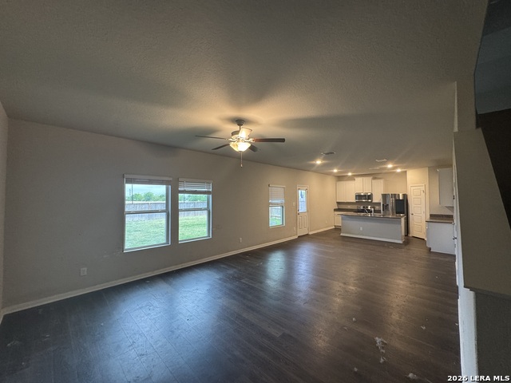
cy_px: 192
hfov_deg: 102.1
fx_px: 207
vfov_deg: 85.7
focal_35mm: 14
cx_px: 256
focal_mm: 2.22
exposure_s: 1/60
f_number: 2.2
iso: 200
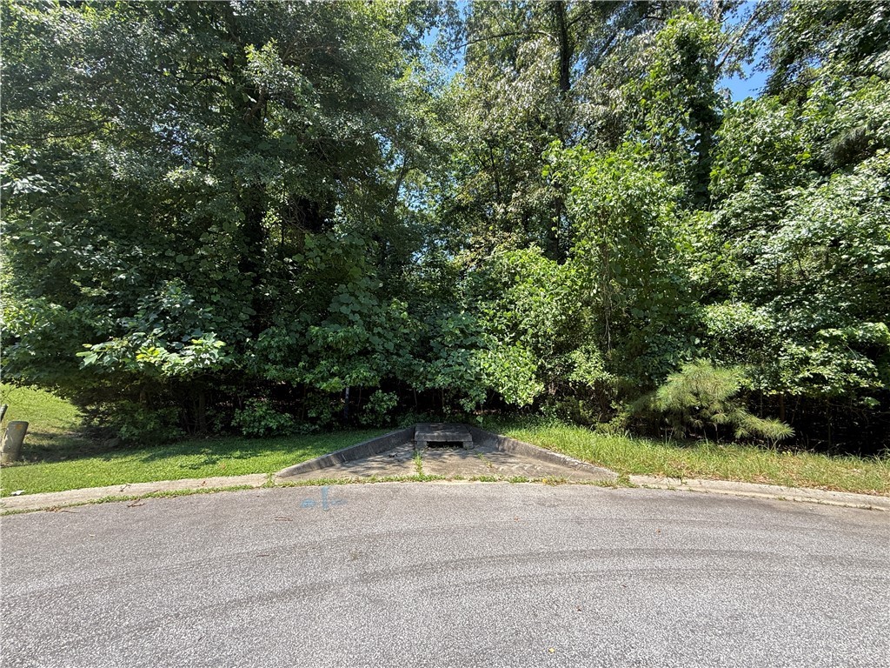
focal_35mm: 14
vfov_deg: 85.7
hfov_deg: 102.1
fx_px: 360
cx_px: 445
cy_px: 334
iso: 64
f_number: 2.2
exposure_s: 1/326
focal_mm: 2.22
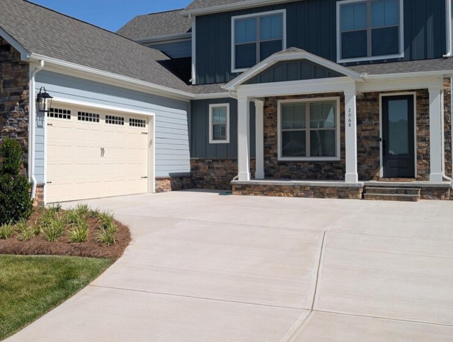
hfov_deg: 47.5
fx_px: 511
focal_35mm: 39
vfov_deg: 36.9
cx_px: 176
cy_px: 147
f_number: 1.68
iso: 20
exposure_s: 1/1603
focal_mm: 6.9
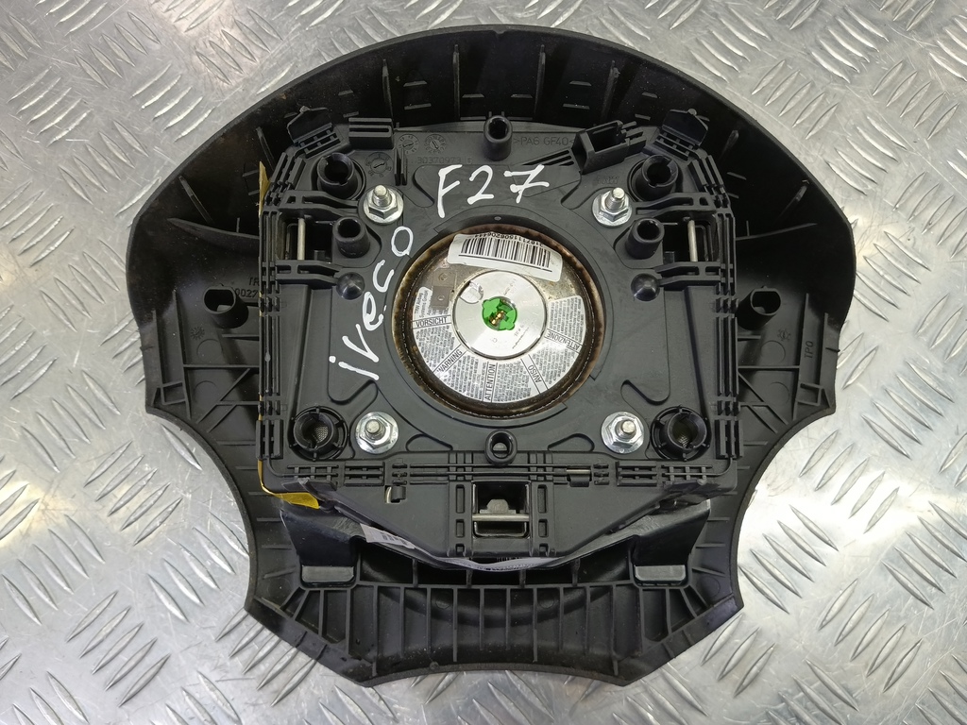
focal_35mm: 23
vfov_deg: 58.9
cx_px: 484
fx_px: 643
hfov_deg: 73.9
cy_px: 362
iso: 192
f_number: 1.6
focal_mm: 4.11
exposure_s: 1/50
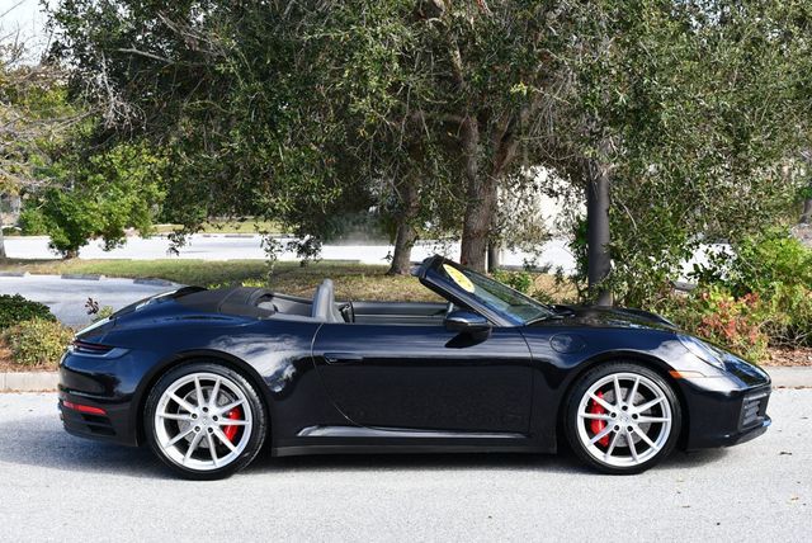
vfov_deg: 22.0
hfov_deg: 32.4
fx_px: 1400
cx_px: 406
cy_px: 272
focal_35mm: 62
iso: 200
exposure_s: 1/250
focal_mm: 31
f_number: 5.6
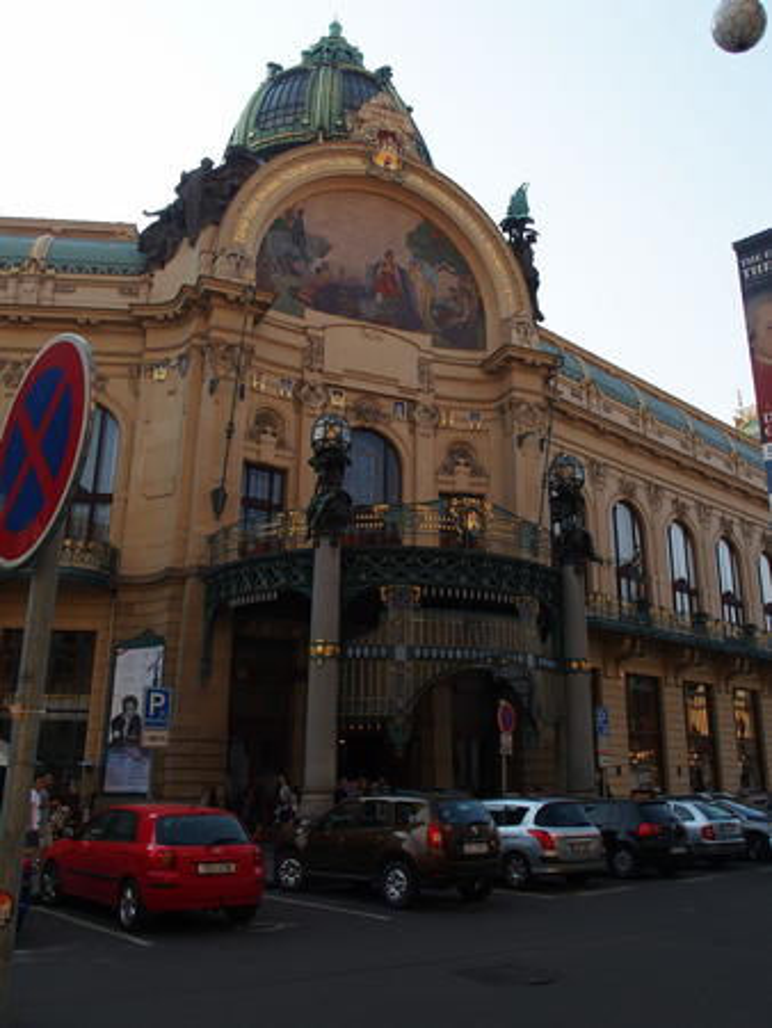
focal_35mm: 28
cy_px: 514
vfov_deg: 63.4
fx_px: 832
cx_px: 386
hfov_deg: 49.8
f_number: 3.5
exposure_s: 1/500
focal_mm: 6
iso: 100
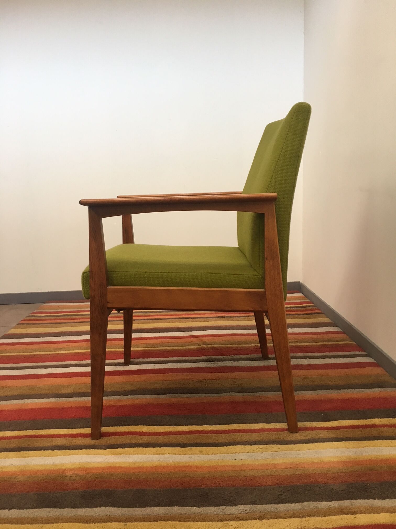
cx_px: 198
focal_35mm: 29
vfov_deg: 61.7
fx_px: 442
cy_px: 264
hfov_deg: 48.2
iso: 100
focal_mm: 4.15
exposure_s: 1/33
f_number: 2.2
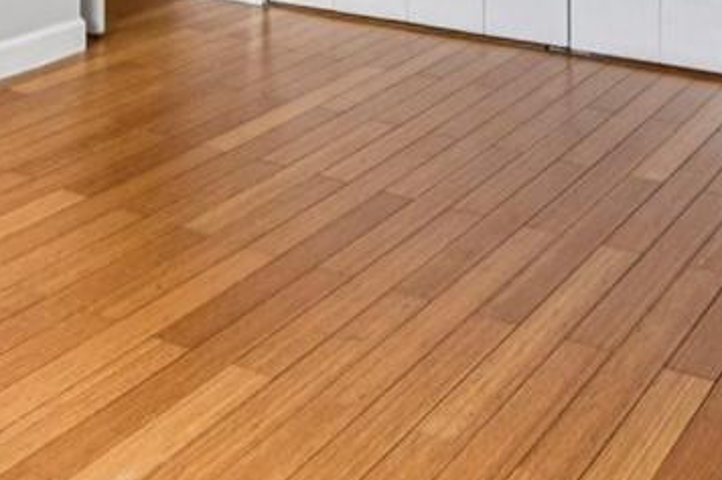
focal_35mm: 63
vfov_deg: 18.6
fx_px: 1263
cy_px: -273
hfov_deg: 31.3
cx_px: 174
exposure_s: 1/25
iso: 400
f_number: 8
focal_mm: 14
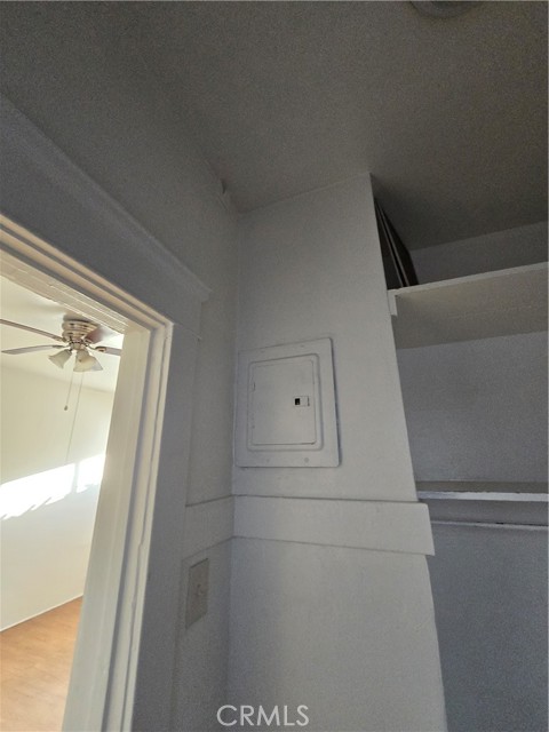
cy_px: 366
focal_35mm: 13
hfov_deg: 89.9
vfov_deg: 106.2
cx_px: 274
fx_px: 275
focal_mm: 2.2
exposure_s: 1/60
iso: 320
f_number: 2.2
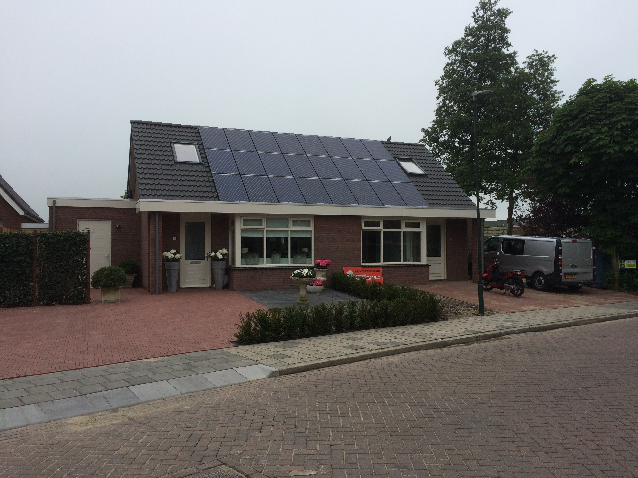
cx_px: 319
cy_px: 239
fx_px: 534
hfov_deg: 61.7
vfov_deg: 48.2
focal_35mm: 29
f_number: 2.2
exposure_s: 1/912
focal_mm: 4.15
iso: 32
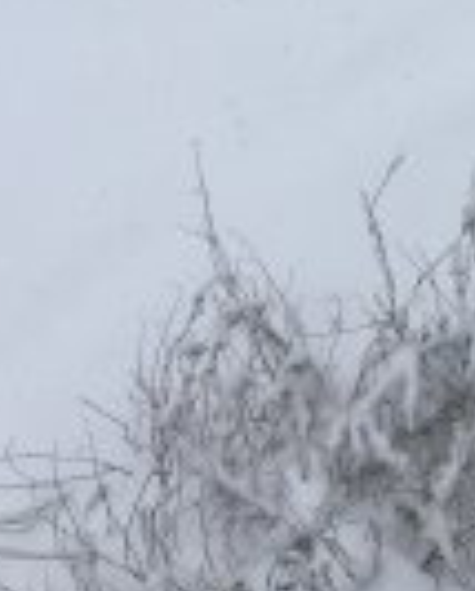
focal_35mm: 130
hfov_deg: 9.8
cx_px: 1287
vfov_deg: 13.7
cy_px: -358
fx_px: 2277
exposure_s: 1/439
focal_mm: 4.15
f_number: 2.2
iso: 32
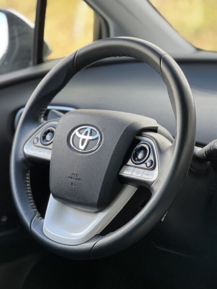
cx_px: 92
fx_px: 869
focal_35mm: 104
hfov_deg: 14.2
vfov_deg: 18.9
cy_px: 145
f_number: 2.8
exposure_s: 1/121
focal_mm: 9
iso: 160
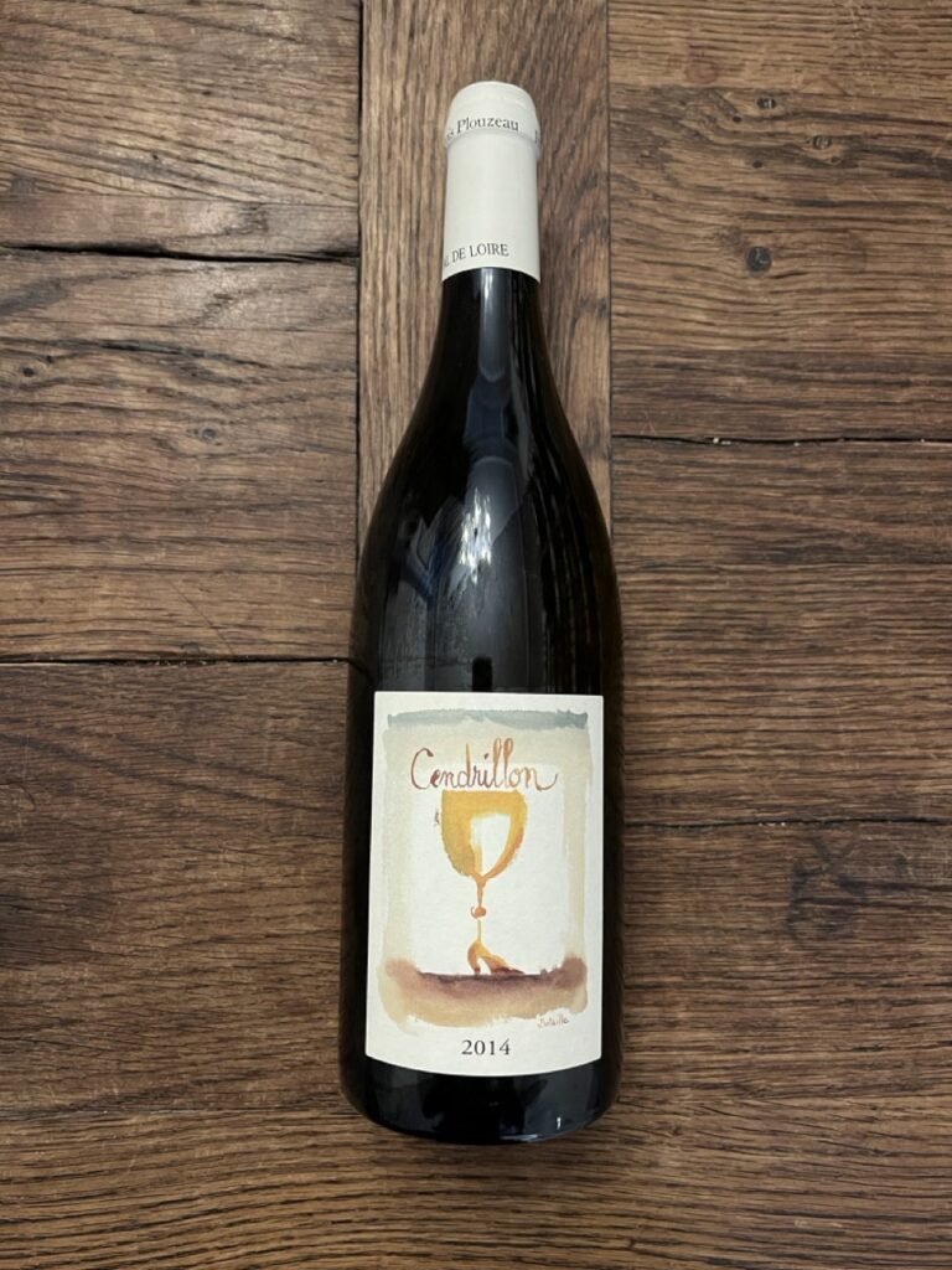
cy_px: 635
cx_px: 476
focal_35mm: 26
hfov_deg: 53.1
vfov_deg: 67.3
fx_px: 953
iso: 400
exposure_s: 1/50
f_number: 1.6
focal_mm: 5.1
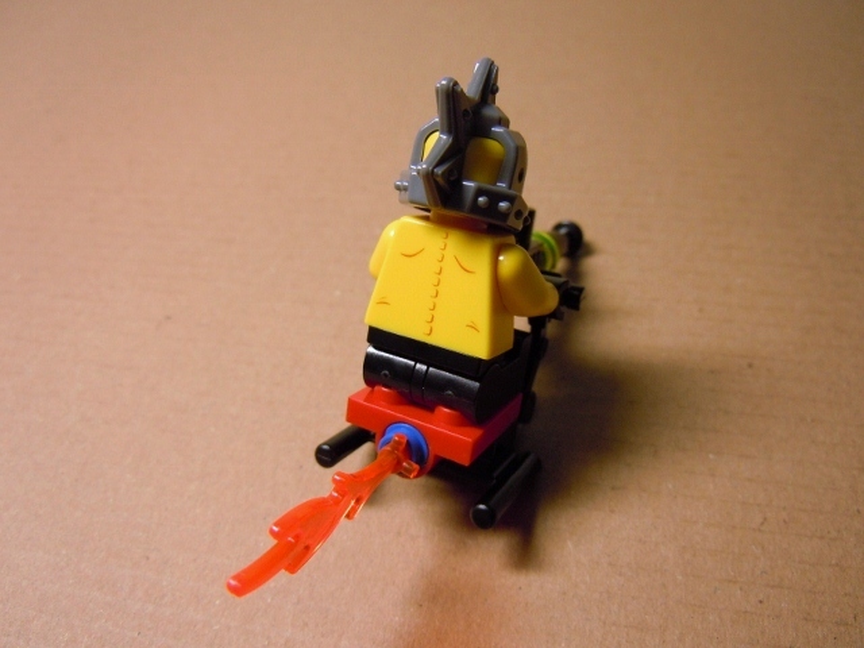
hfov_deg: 60.0
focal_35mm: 30
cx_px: 432
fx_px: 749
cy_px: 324
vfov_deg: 46.8
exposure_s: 1/60
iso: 320
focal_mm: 5.4
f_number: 3.5
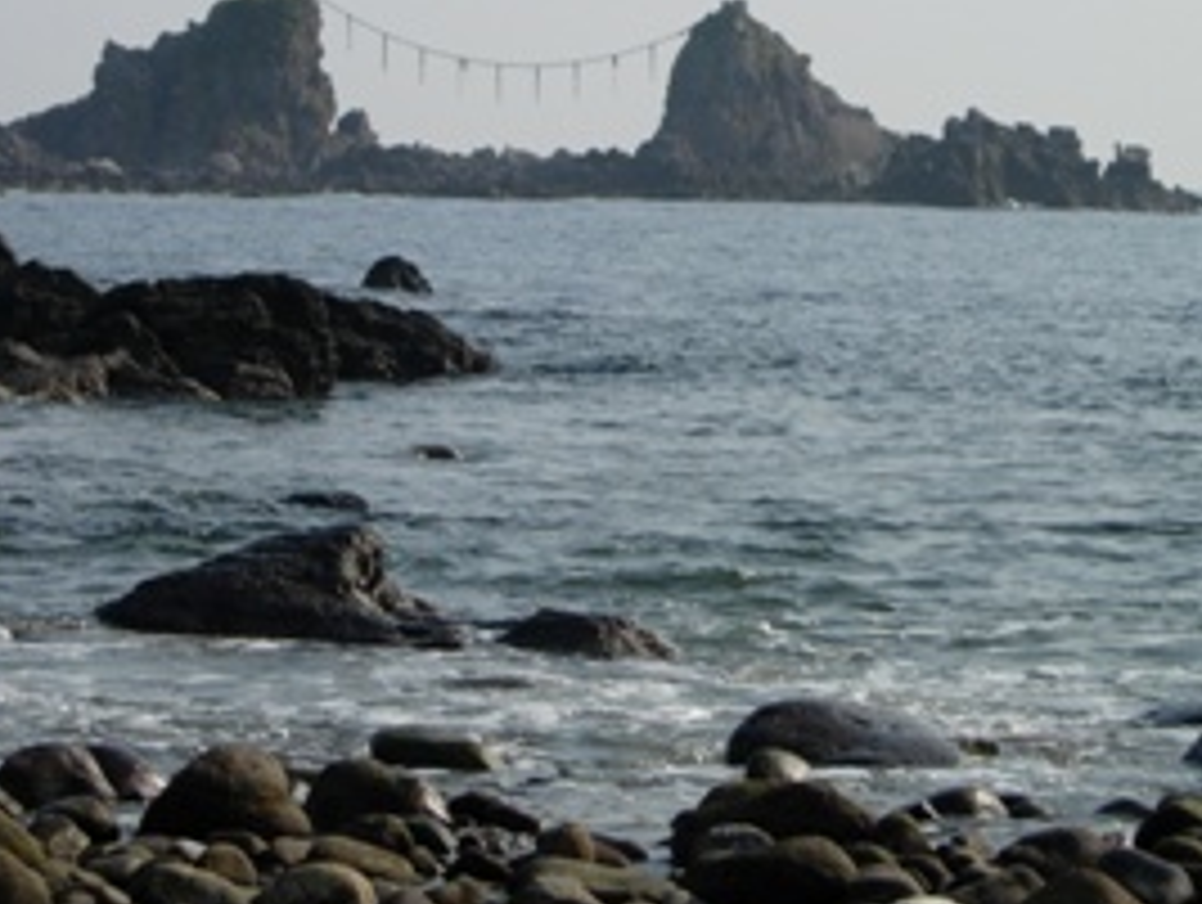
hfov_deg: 11.7
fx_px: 5876
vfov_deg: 8.8
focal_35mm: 169
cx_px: 482
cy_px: 328
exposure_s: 1/939
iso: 64
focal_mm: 23.4
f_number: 4.9
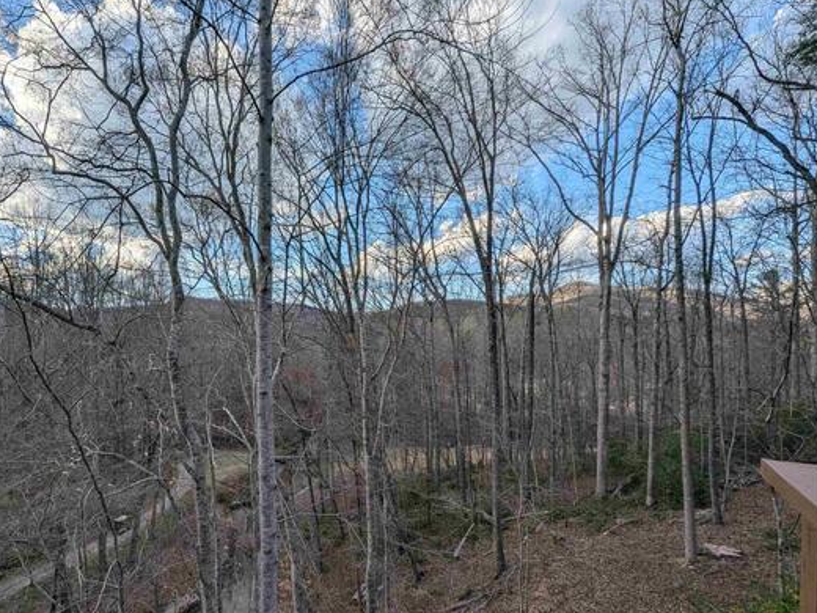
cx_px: 322
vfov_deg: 77.4
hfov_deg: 93.1
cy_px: 362
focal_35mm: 16
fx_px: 378
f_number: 2.2
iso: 44
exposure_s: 1/786
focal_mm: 1.95
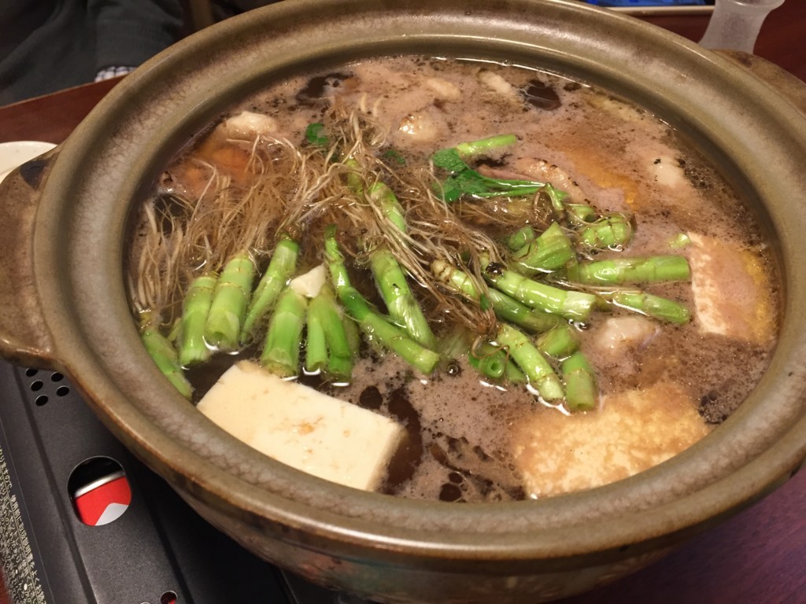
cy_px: 302
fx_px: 675
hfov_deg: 61.7
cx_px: 403
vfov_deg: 48.2
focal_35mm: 29
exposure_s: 1/30
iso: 100
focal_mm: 4.15
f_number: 2.2
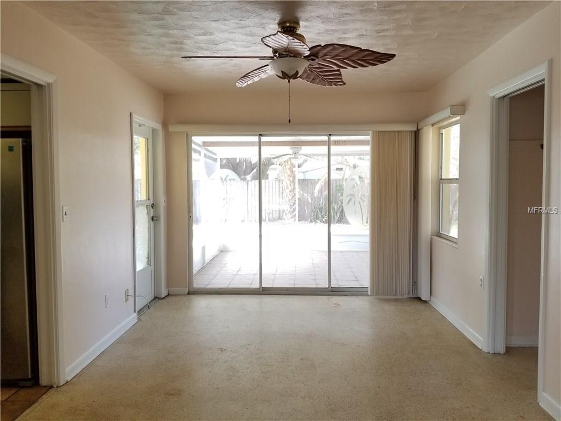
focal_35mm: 26
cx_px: 280
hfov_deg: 67.3
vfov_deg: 53.1
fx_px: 421
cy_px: 210
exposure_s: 1/120
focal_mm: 4.25
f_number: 1.7
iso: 100
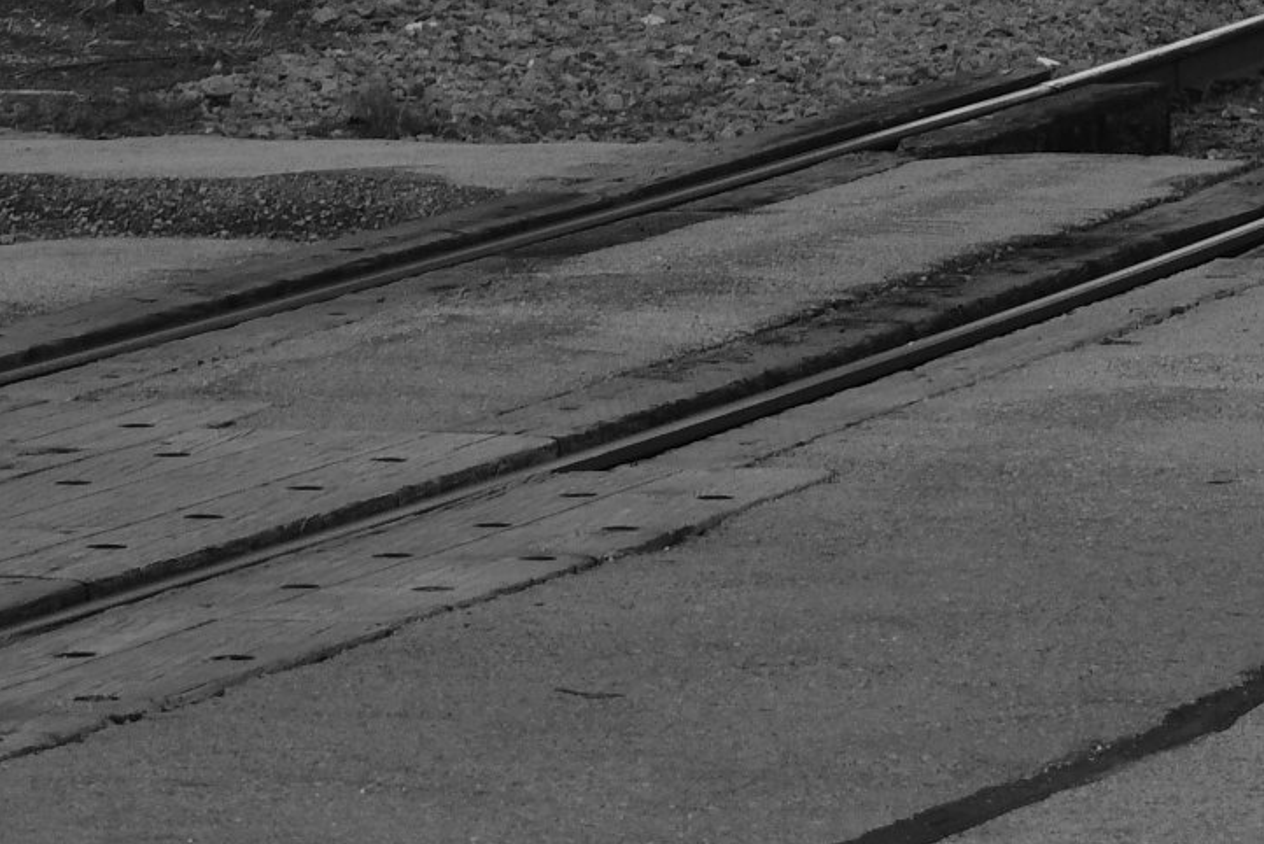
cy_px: -735
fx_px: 10151
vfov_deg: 4.7
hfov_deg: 7.1
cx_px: 991
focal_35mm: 289
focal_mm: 50
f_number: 5.6
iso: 250
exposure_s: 1/60
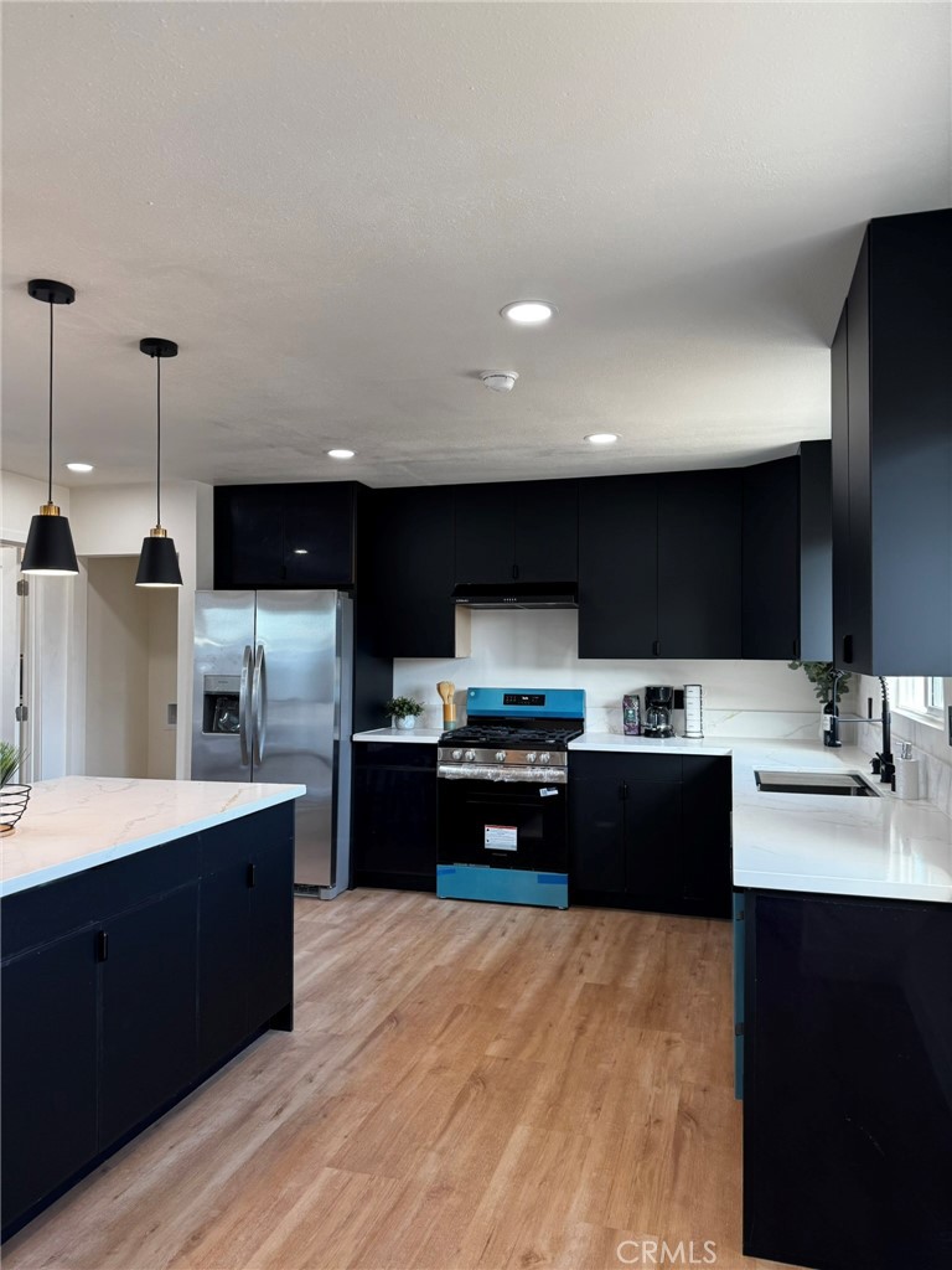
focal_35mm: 24
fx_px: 880
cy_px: 635
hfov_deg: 56.8
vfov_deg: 71.6
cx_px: 476
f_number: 1.78
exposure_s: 1/120
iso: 100
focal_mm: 6.76
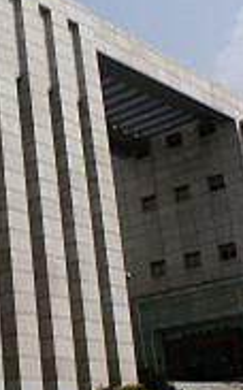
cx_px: -12
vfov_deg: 28.5
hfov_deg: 17.5
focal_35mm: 72
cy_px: 143
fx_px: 765
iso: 100
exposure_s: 1/1000
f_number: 5.6
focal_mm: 18
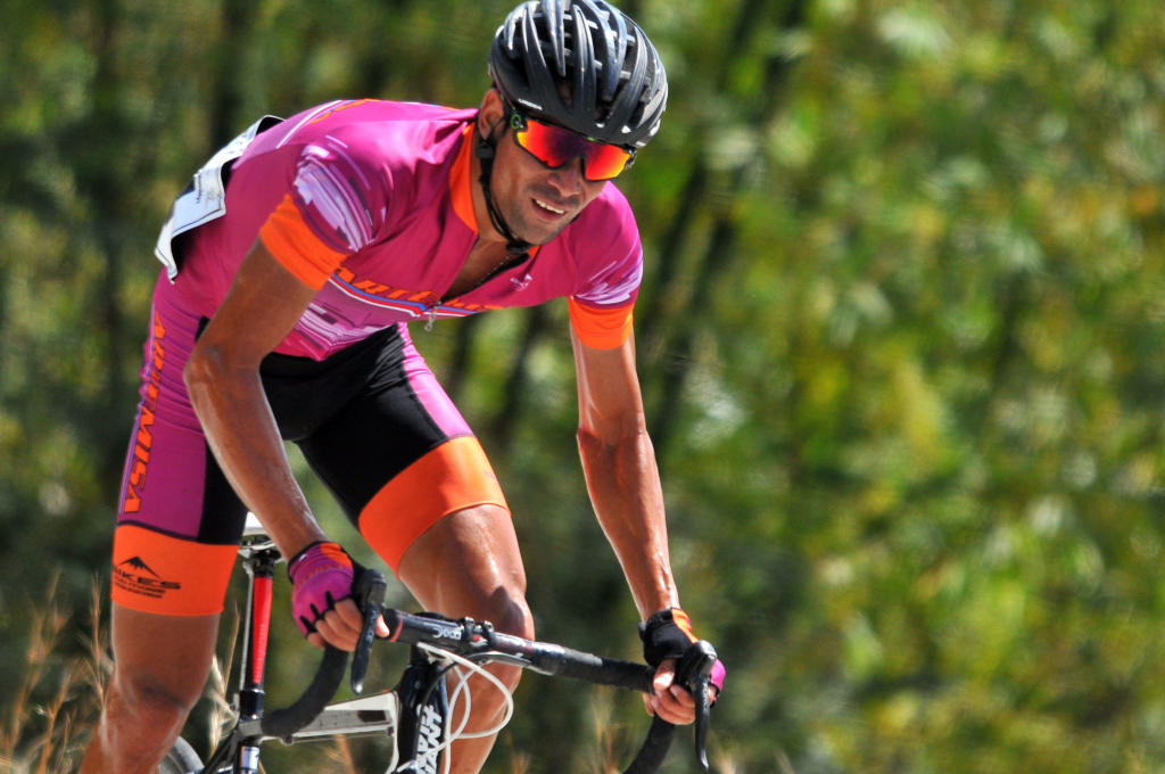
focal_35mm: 450
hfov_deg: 4.6
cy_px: 387
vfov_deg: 3.0
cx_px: 582
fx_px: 14544
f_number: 5.6
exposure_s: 1/1600
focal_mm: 300
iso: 400
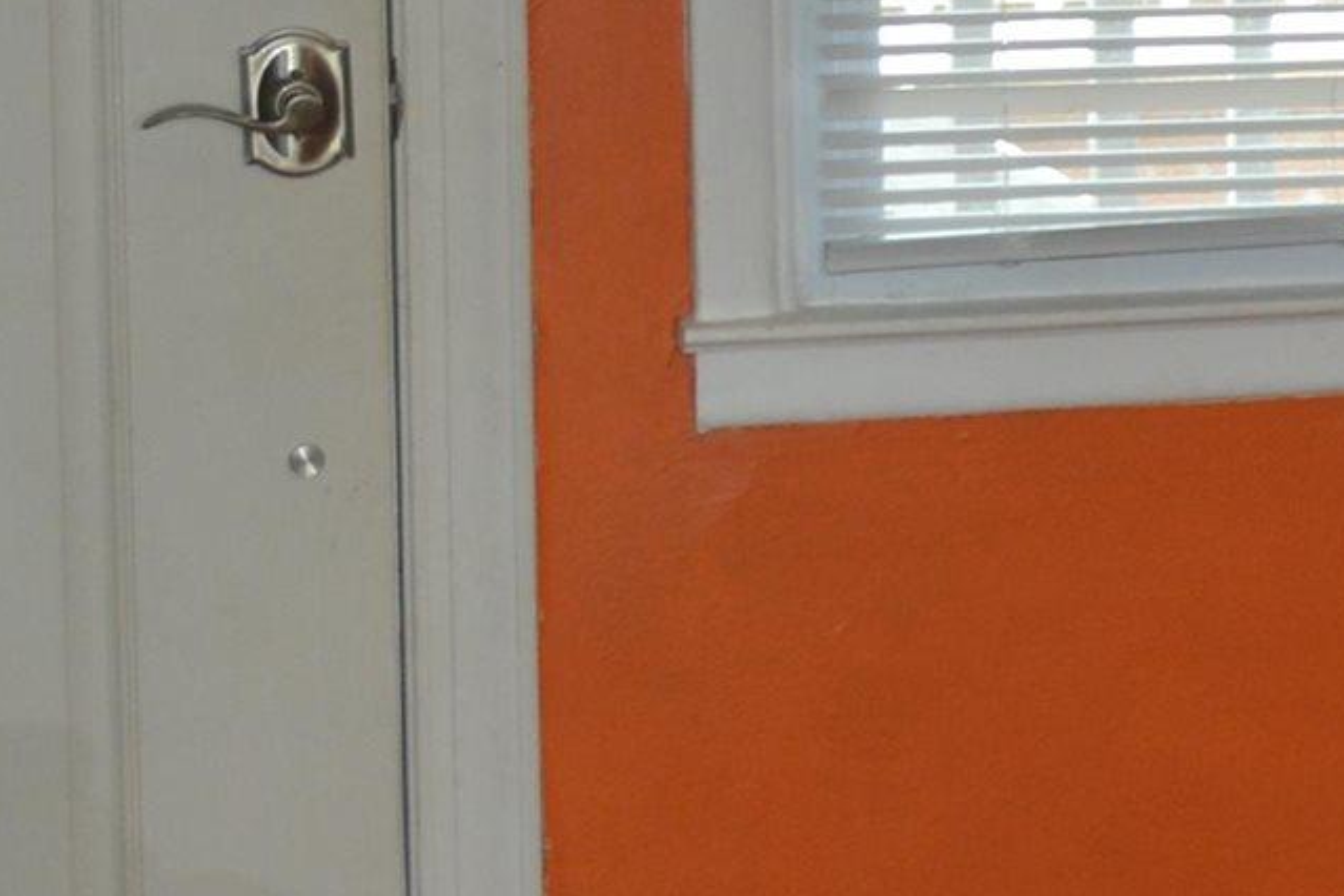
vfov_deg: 7.9
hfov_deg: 10.4
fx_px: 6458
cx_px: 3155
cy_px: -74
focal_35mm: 173
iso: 400
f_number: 4
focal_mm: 24
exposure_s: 1/80
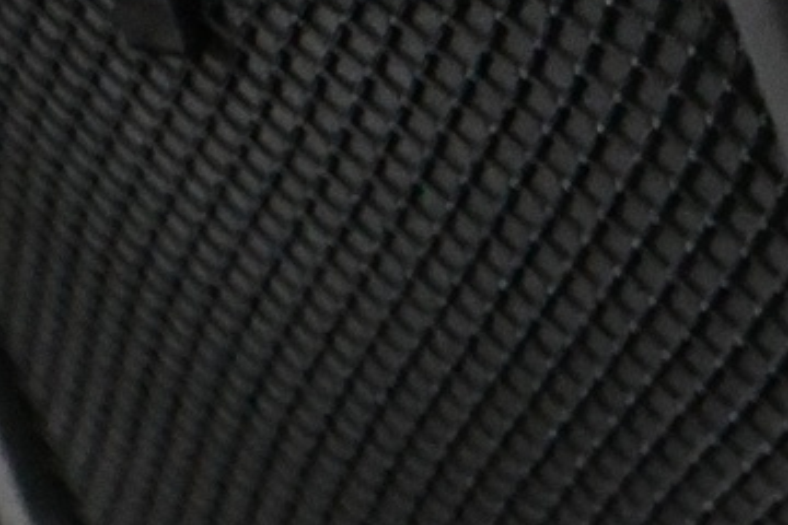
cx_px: 1650
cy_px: 1008
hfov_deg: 12.9
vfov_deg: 9.6
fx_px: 2955
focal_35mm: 135
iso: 14400
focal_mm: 20
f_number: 3.8
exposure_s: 1/30
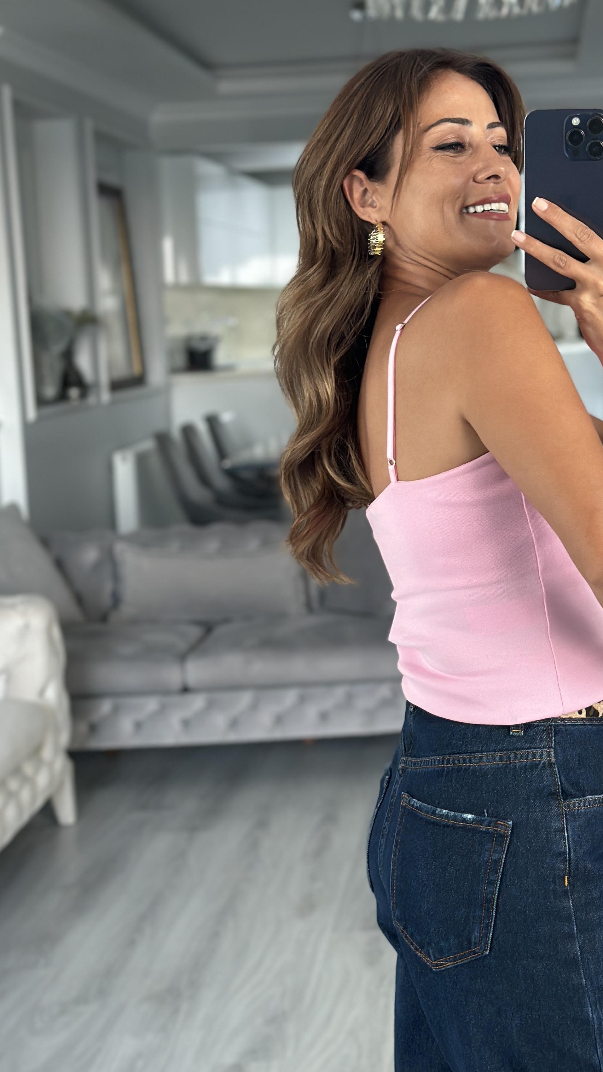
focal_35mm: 62
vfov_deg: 33.8
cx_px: 449
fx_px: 1762
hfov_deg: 19.3
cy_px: 582
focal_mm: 6.86
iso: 200
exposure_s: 1/60
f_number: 1.78
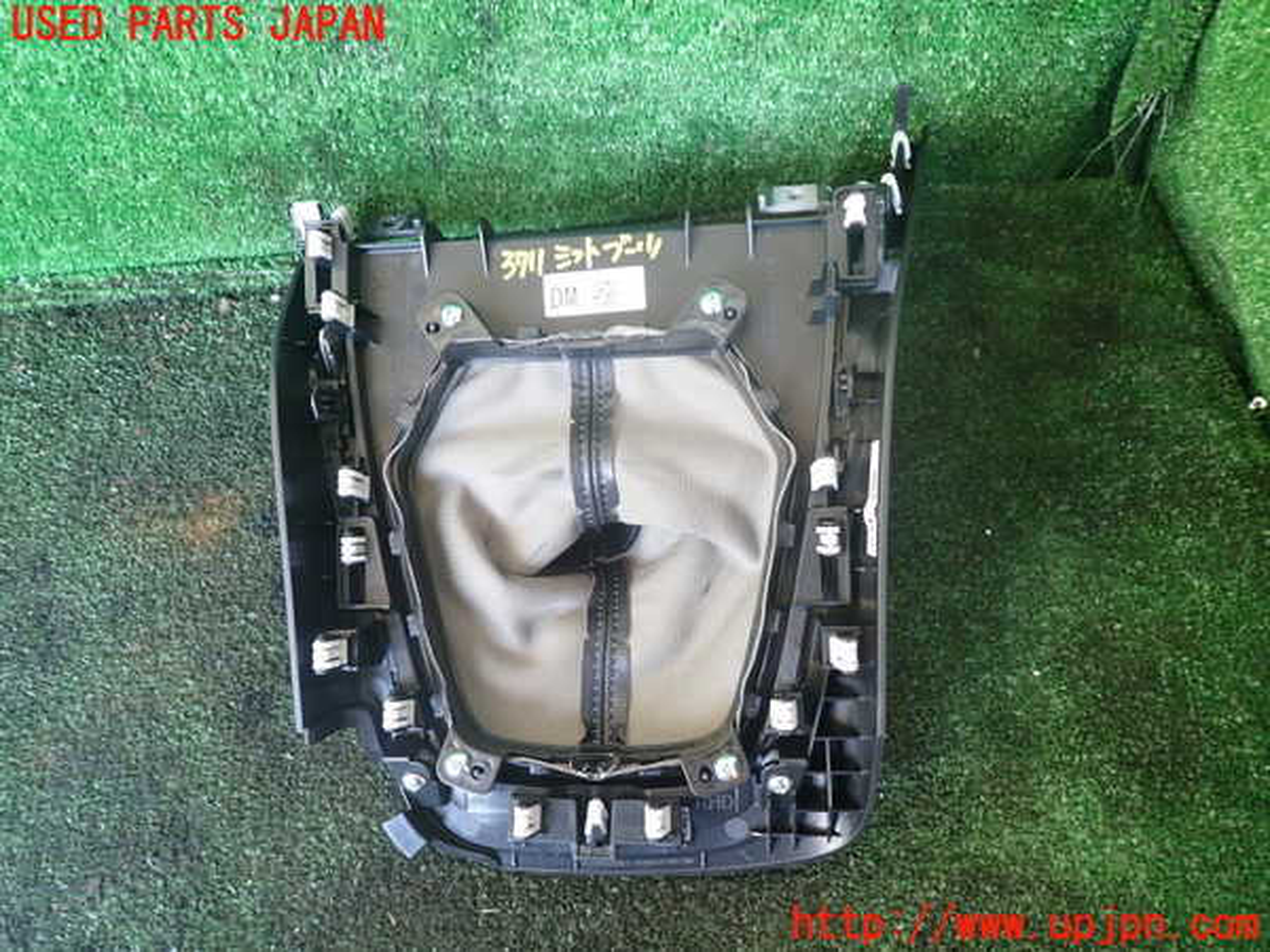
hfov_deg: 69.4
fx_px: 917
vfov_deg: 54.9
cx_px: 635
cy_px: 476
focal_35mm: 25
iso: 200
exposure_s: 1/40
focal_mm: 4.5
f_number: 2
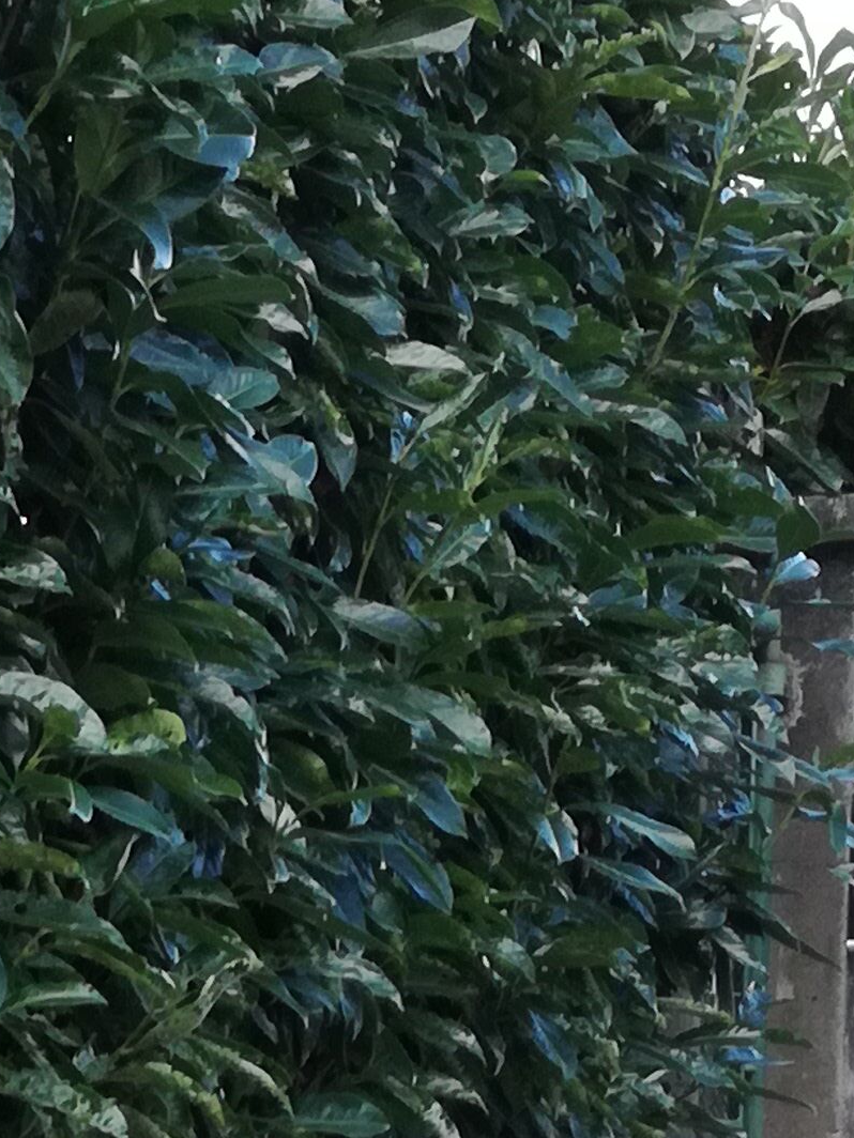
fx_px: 4441
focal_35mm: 135
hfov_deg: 10.7
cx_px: -333
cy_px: 1643
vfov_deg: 13.8
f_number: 2
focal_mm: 3.79
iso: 50
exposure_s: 1/100
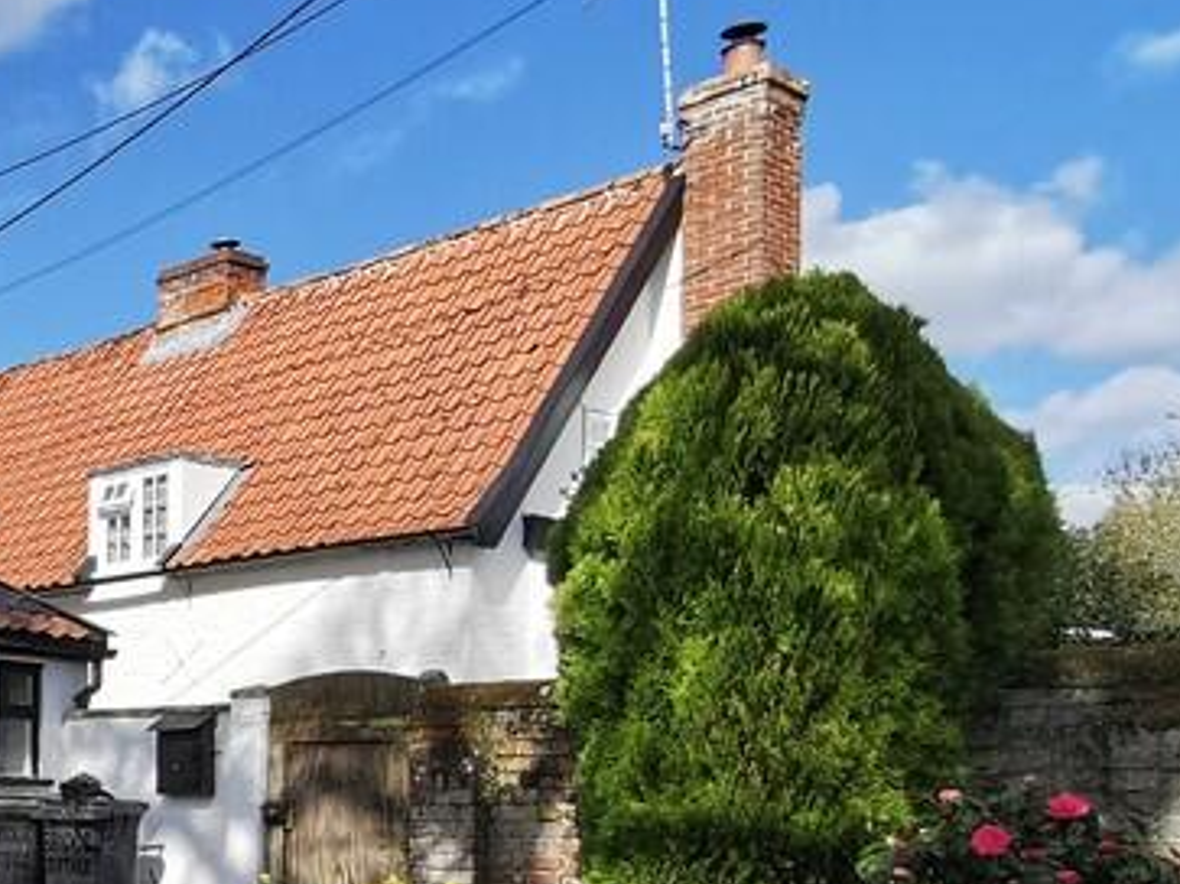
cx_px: -406
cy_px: 780
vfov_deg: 29.1
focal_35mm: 48
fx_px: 1636
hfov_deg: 30.2
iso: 50
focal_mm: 2.26
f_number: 2.2
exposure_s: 1/775
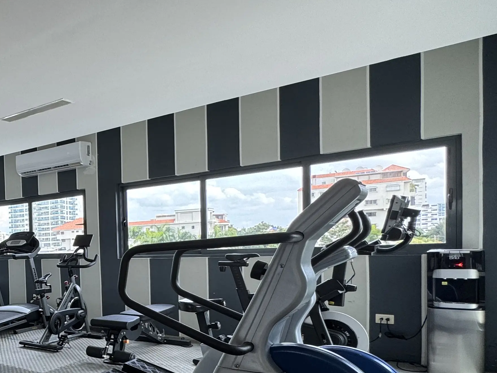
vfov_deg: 43.1
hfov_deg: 43.5
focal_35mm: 32
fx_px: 459
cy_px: 267
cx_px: -54
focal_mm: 2.22
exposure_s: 1/99
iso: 50
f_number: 2.2
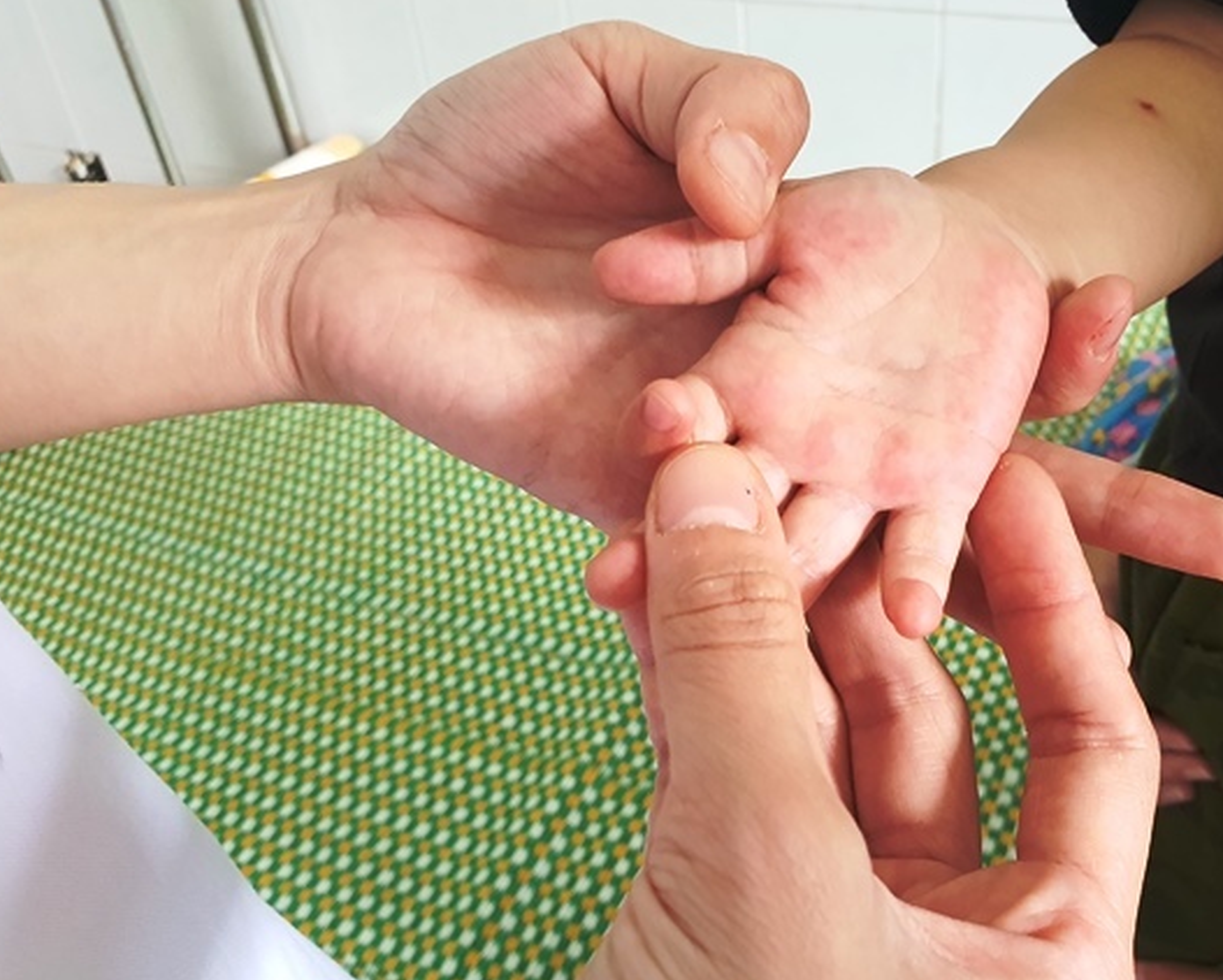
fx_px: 1195
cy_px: 502
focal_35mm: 33
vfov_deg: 44.6
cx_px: 762
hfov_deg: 53.6
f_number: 2.4
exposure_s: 1/50
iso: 400
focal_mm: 4.3
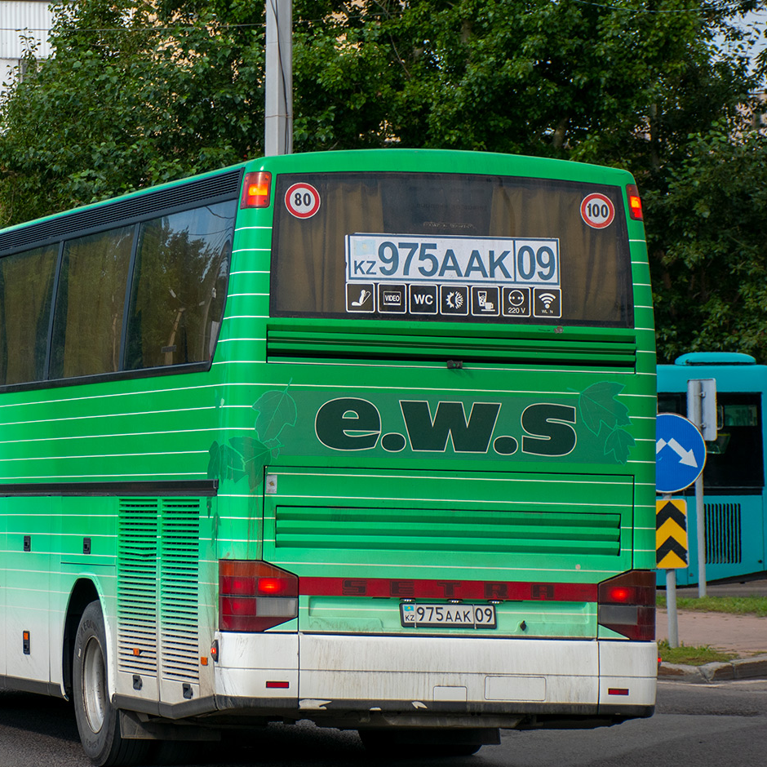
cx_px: 234
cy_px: 370
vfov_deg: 14.3
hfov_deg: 14.3
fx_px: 3058
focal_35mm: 122
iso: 100
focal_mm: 60
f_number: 5
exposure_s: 1/640
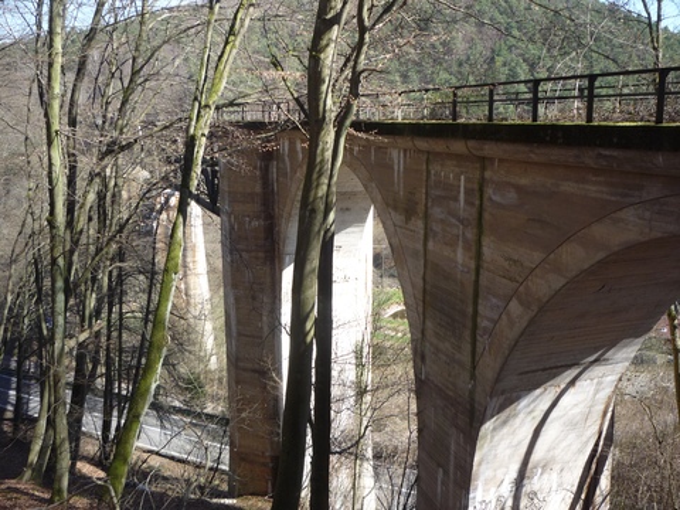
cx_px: 340
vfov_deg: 44.2
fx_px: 629
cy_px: 255
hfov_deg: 56.8
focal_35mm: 32
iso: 100
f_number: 4
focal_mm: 5.2
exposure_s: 1/200
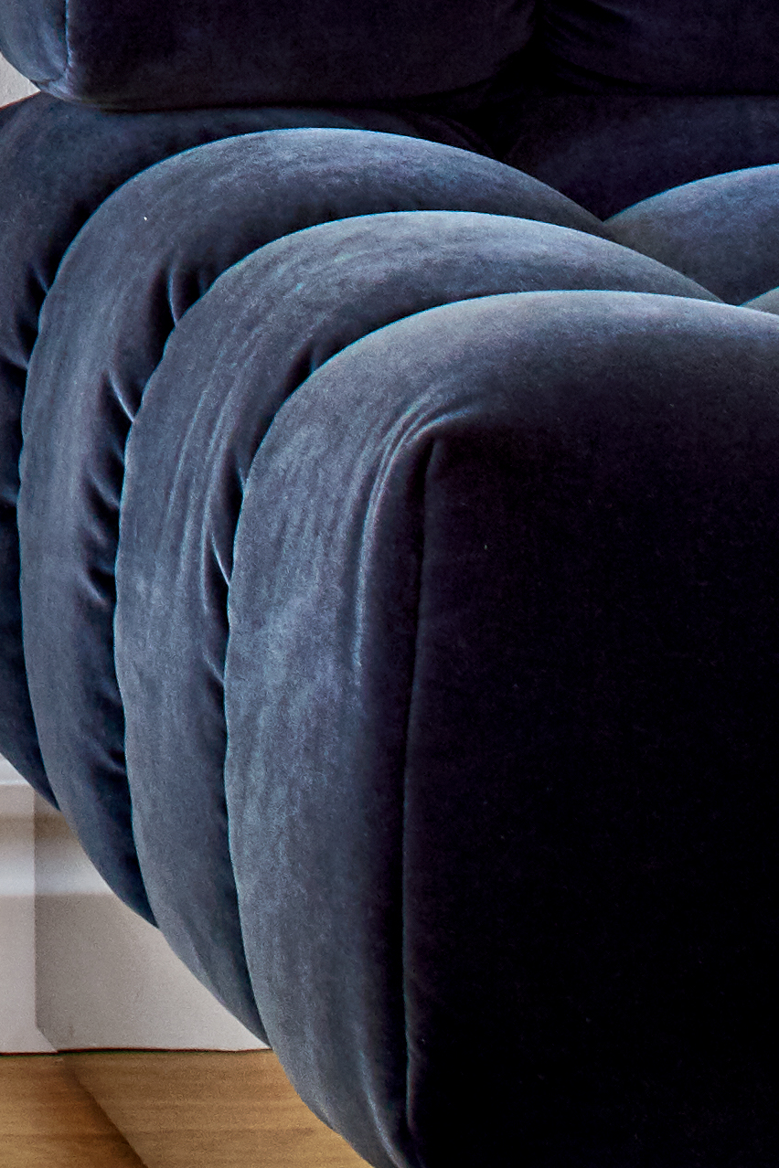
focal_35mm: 280
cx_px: -1627
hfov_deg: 4.7
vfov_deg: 7.2
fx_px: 9088
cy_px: -748
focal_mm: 45
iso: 160
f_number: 14
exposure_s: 1/10
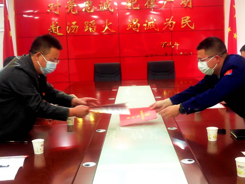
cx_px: 122
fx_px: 403
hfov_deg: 33.8
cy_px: 92
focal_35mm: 57
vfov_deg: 25.7
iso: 159
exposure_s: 1/50
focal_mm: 3.95
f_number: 1.8
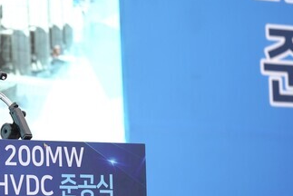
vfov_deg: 3.7
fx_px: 3022
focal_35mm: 371
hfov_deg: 5.5
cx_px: 34
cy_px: 103
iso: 100
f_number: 4
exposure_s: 1/250
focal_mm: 200
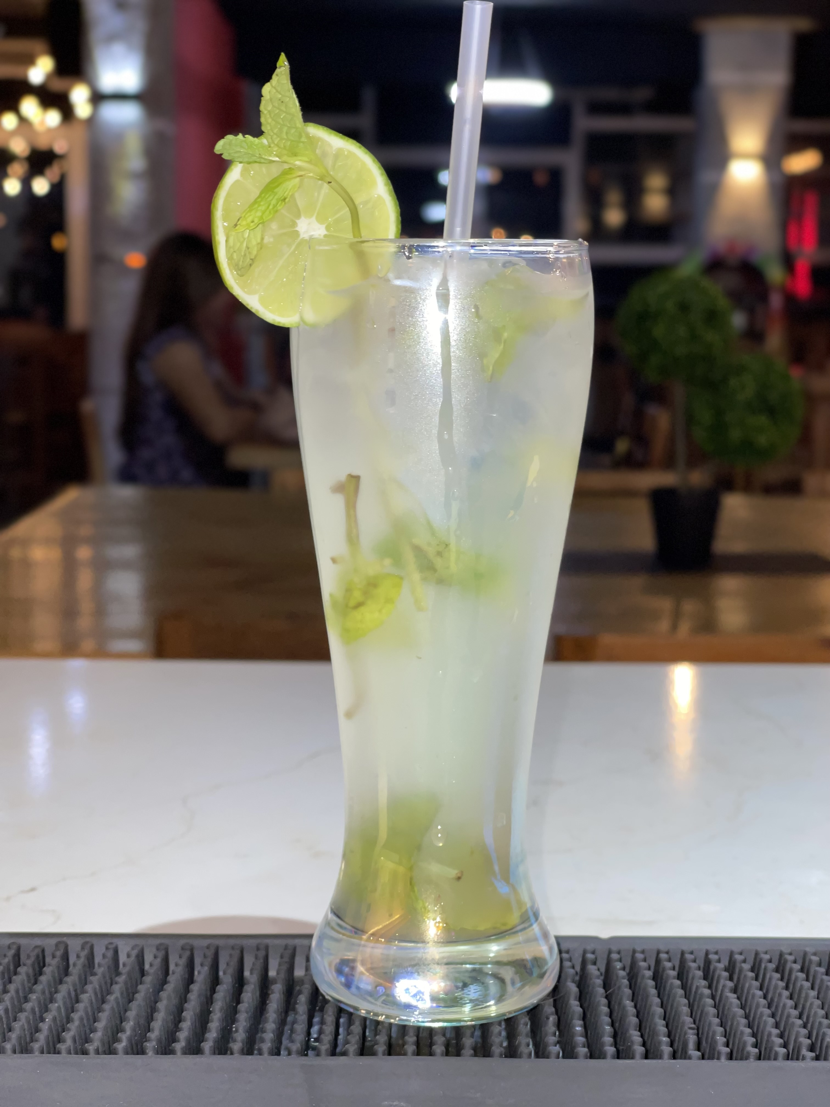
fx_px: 2046
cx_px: 415
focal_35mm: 64
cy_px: 554
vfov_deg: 30.3
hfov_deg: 22.9
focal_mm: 7.5
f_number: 2.2
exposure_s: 1/60
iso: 80
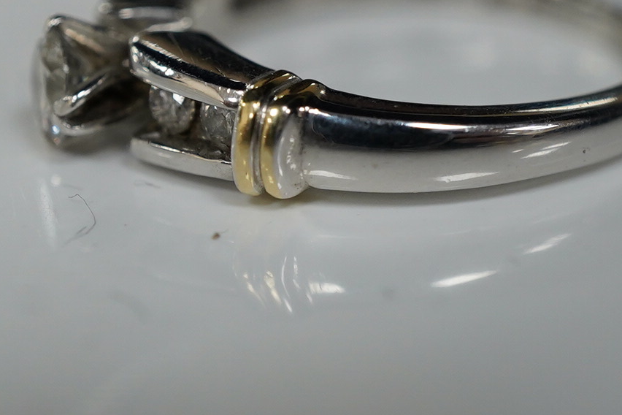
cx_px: 329
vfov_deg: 13.1
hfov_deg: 19.6
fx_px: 1797
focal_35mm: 104
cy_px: 113
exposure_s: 1/160
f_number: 5.6
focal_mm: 30
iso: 1250
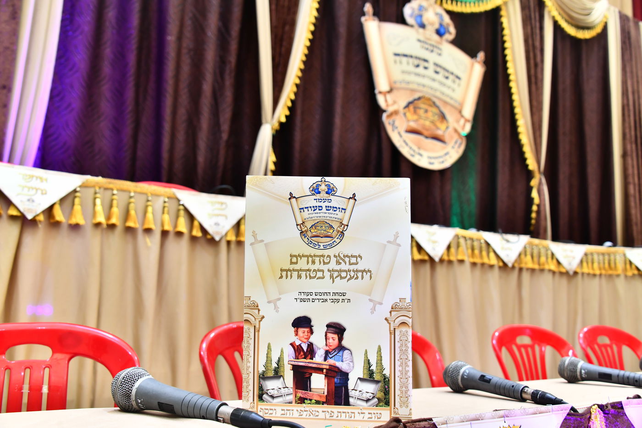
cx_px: 321
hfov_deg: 53.1
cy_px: 214
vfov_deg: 36.9
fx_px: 642
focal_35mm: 36
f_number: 5.6
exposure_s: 1/100
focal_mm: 36
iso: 640
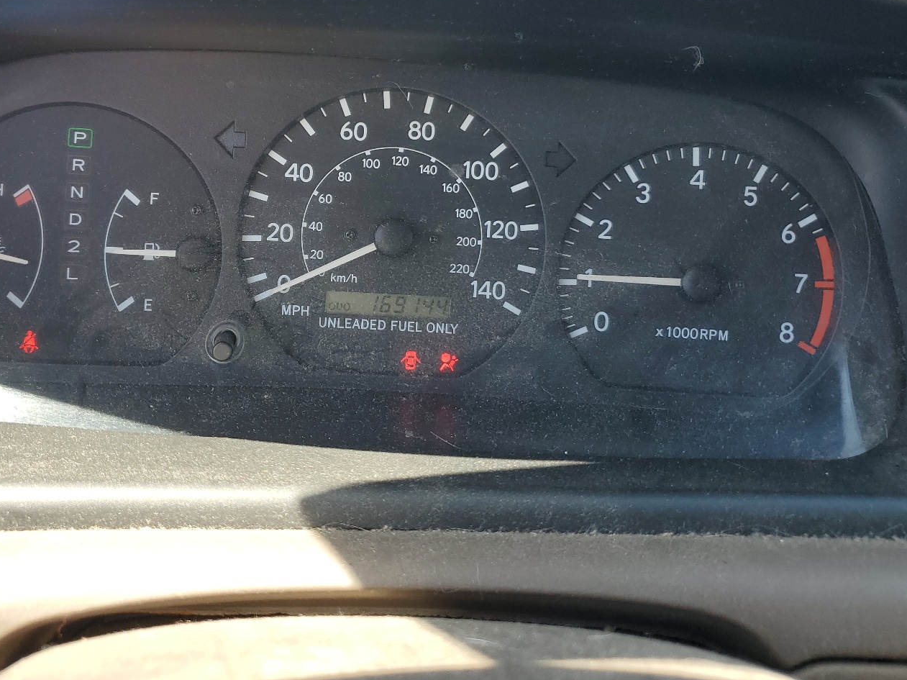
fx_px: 864
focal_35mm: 33
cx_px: 370
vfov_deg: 42.6
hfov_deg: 55.0
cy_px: 249
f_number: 1.5
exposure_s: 1/270
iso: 50
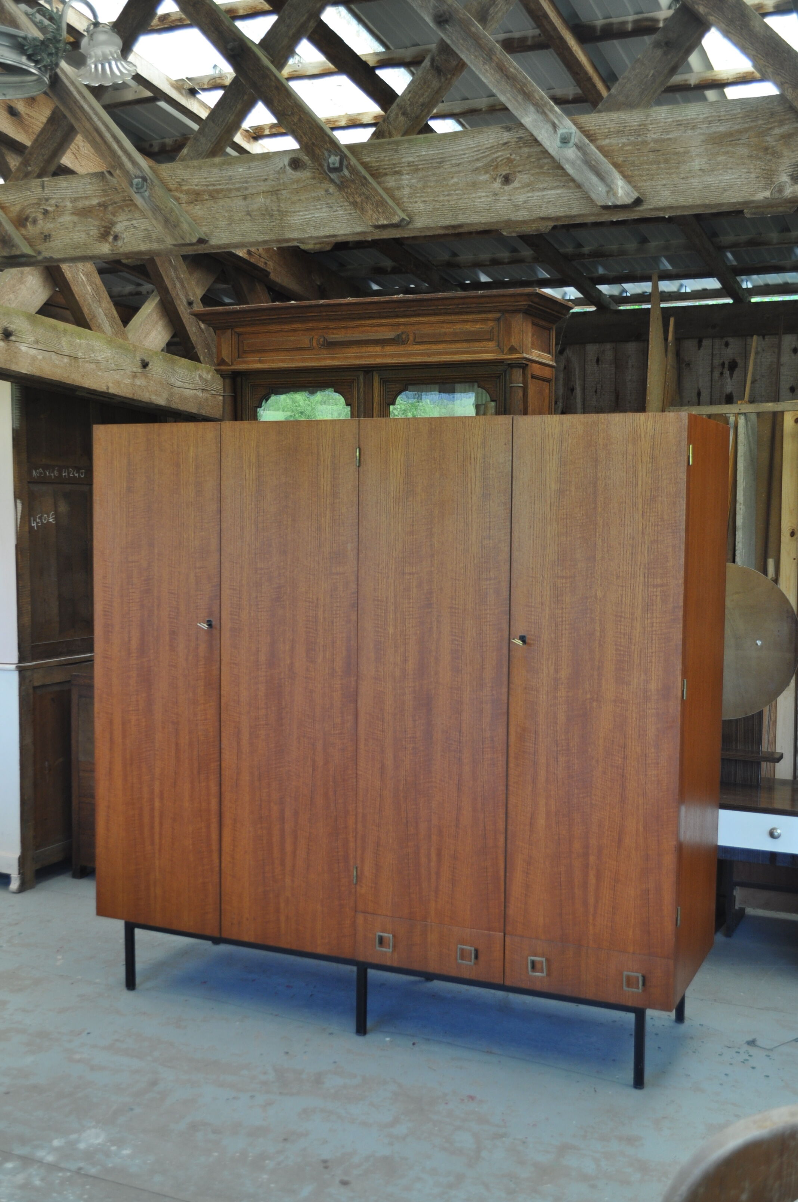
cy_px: 601
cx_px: 399
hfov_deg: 34.1
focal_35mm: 39
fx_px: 1300
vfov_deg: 49.6
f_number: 4.2
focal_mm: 26
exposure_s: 1/80
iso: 400
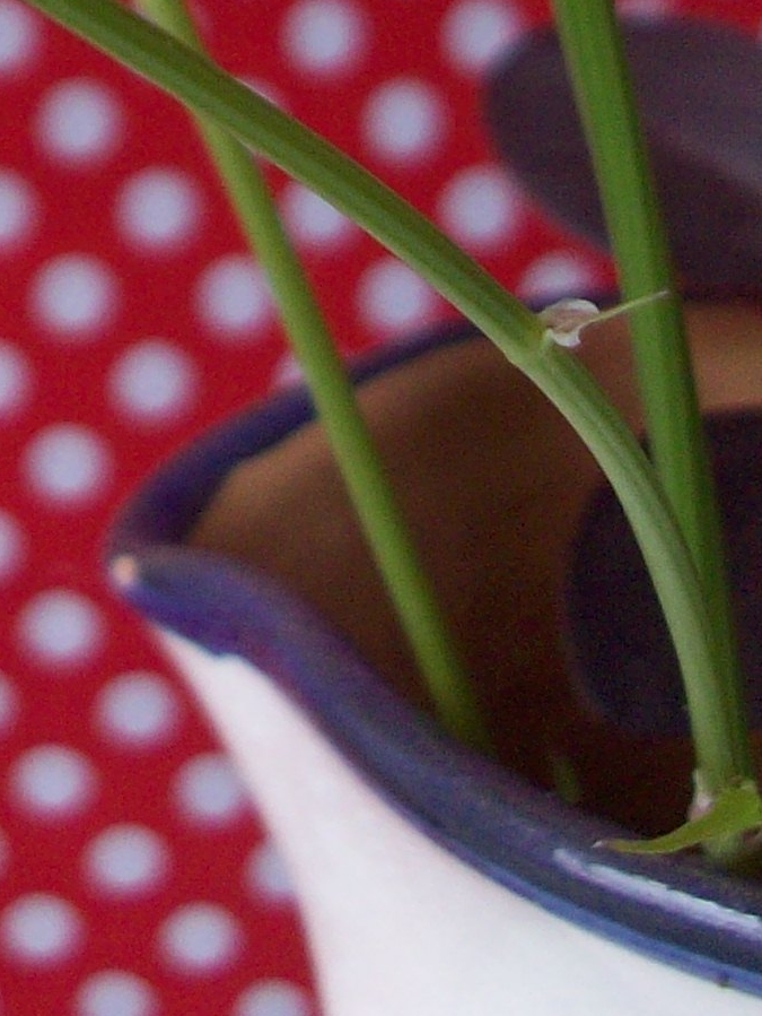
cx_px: -286
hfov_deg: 11.6
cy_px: -617
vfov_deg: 14.5
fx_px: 3637
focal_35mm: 124
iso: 93
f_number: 2.8
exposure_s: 1/60
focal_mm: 5.7
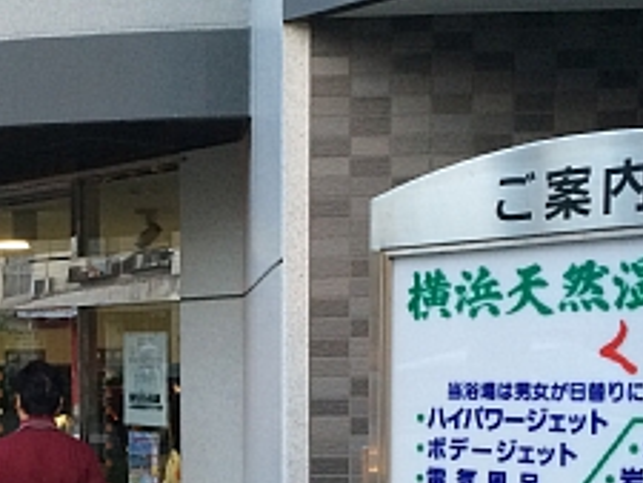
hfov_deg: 23.9
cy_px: 463
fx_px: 1487
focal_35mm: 80
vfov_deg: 18.1
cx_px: 94
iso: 64
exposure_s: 1/30
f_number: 2.2
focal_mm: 4.12
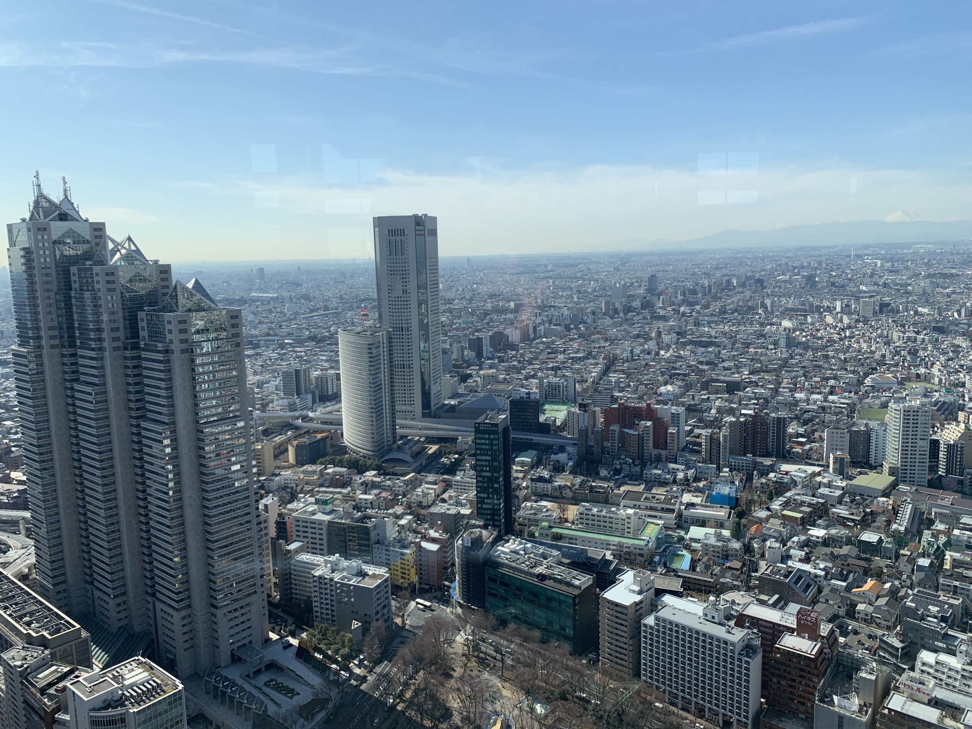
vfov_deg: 53.1
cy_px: 364
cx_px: 486
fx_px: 730
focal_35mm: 26
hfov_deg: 67.3
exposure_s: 1/2257
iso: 25
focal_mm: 4.25
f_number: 1.8
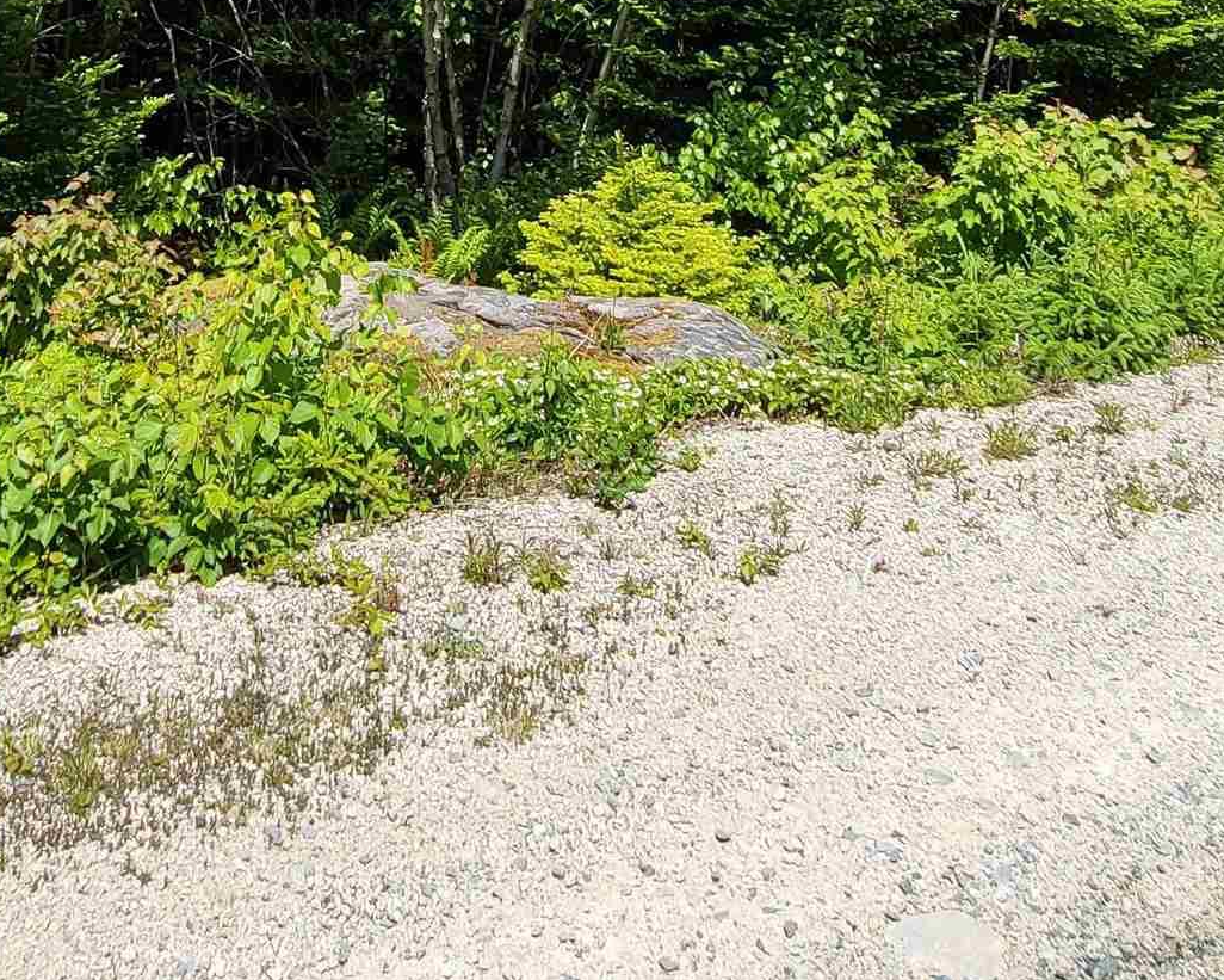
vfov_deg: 31.9
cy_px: -228
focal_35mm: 38
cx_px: 502
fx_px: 1377
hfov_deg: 47.7
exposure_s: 1/957
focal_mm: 1.74
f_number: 2.2
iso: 32
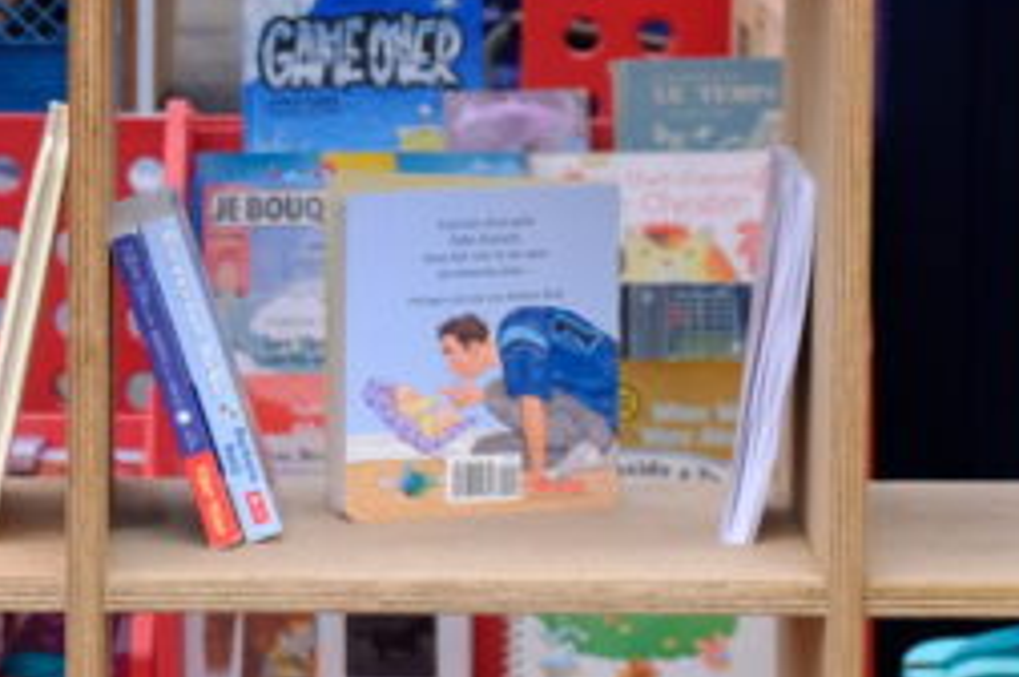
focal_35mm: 227
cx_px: -234
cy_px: 58
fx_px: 6417
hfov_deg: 9.0
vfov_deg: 6.0
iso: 800
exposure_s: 1/140
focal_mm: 37.4
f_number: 5.6
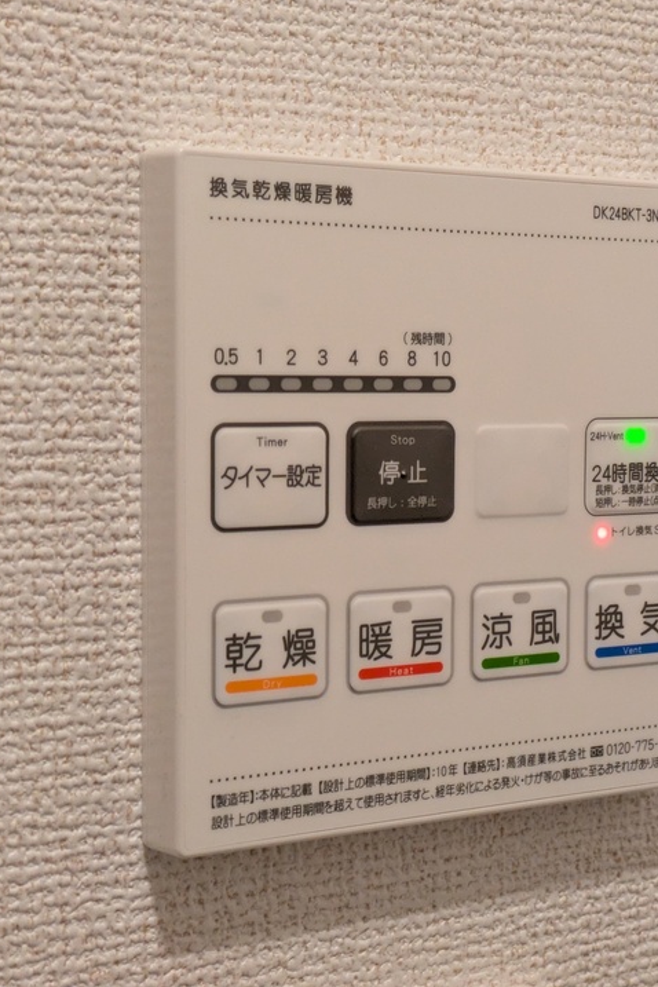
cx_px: 446
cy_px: 494
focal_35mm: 71
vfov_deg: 28.5
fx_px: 1946
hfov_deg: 19.1
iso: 311
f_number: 1.89
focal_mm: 5.43
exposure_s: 1/60
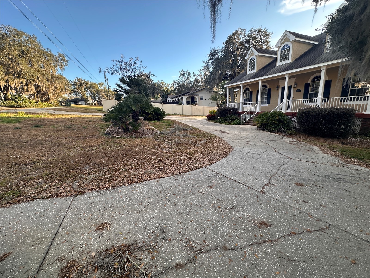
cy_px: 139
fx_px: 150
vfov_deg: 85.7
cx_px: 185
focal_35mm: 14
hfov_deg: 102.1
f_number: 2.2
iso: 40
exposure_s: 1/188
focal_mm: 2.22
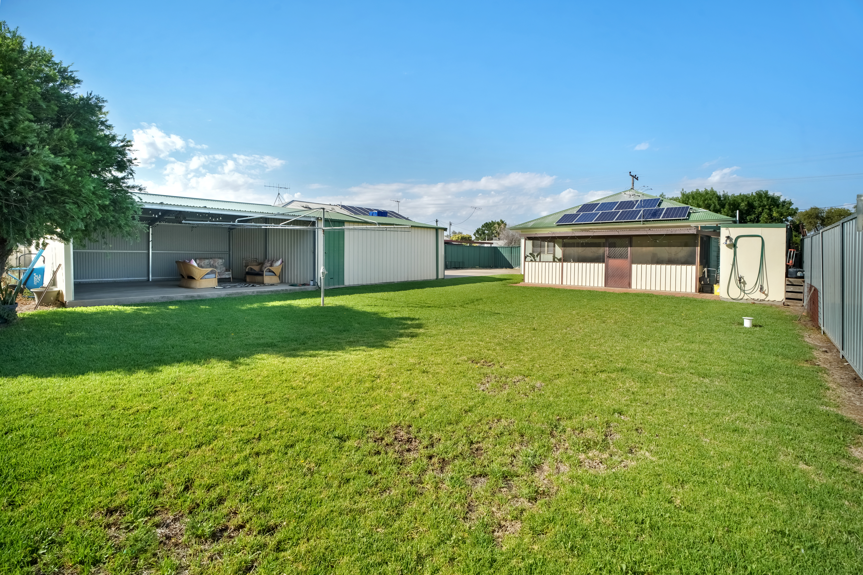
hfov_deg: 96.7
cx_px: 432
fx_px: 383
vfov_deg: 73.7
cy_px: 288
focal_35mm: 16
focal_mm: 16
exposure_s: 1/160
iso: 400
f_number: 9
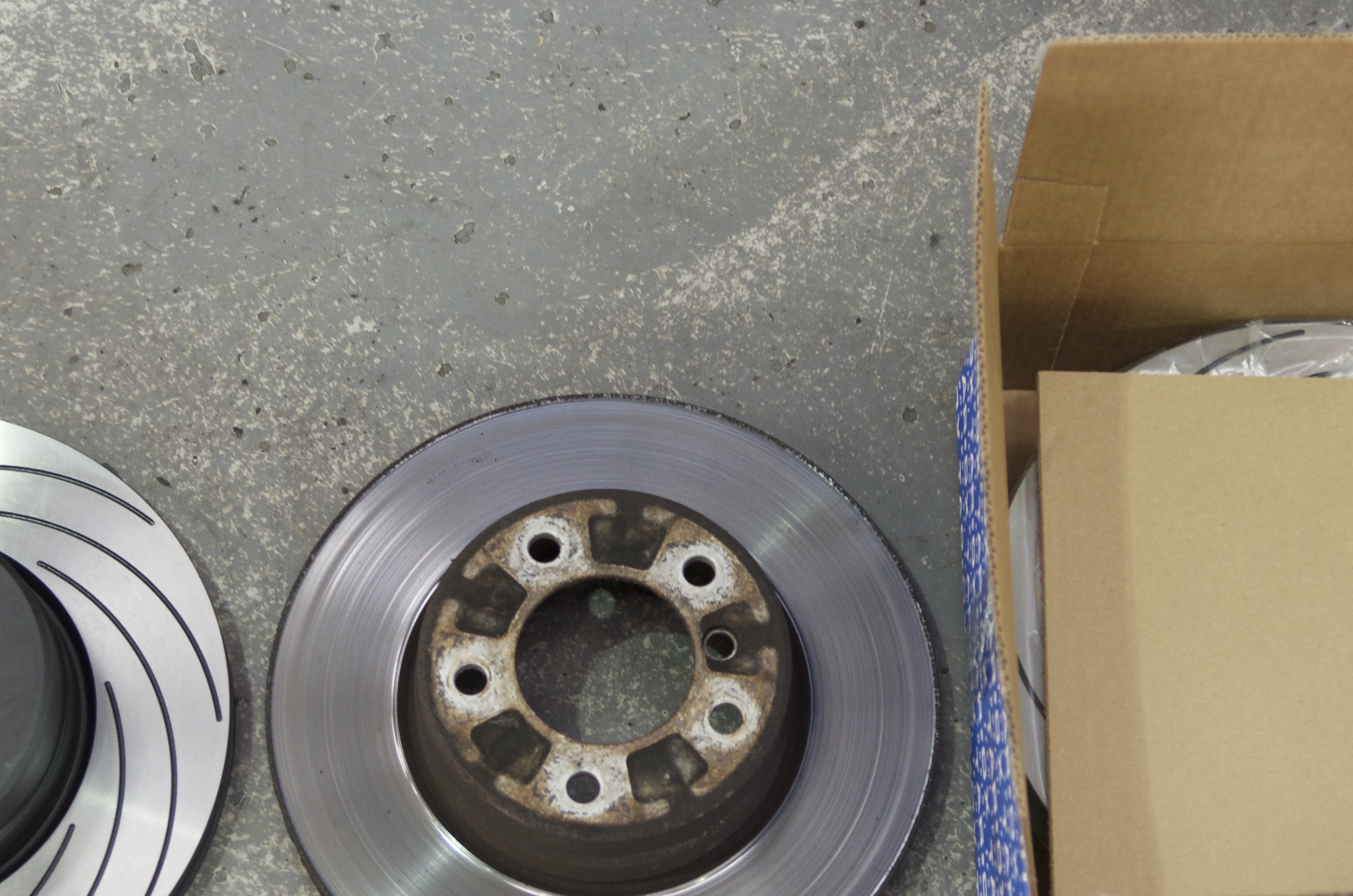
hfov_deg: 24.0
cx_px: 670
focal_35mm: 85
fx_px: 3188
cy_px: 514
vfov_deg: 16.0
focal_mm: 32
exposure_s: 1/40
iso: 800
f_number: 3.2
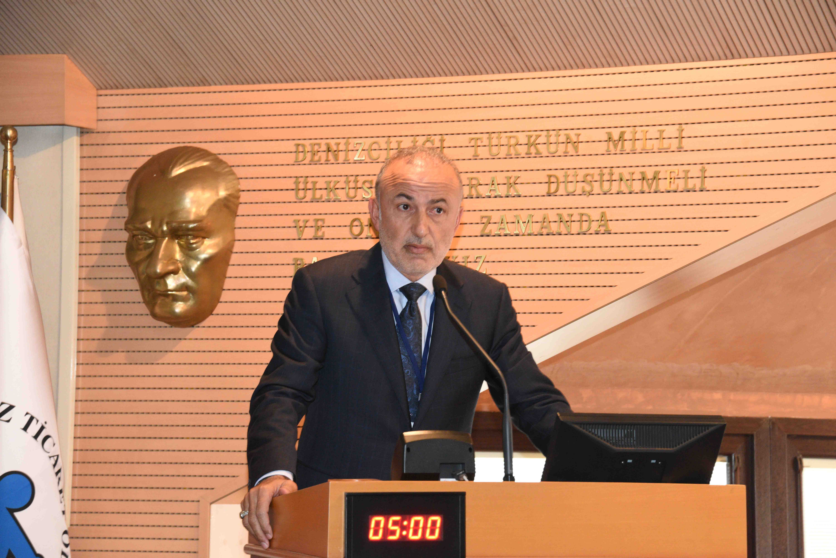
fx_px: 2602
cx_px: 418
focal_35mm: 112
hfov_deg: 18.3
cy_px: 279
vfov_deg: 12.2
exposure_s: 1/60
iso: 3200
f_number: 6.3
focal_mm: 112
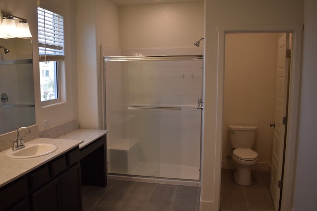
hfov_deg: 60.2
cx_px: 144
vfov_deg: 42.3
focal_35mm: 31
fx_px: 273
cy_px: 109
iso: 450
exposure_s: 1/250
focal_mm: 18
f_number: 3.5
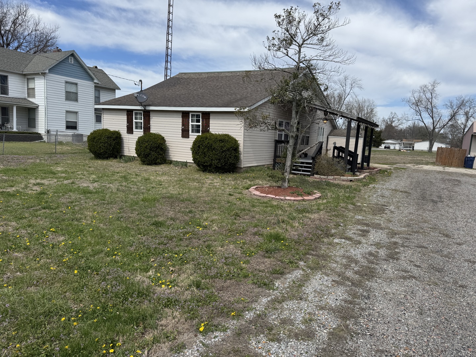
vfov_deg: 56.8
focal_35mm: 24
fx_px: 330
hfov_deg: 71.6
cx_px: 238
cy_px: 178
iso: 80
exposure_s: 1/4310
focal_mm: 6.76
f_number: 1.78
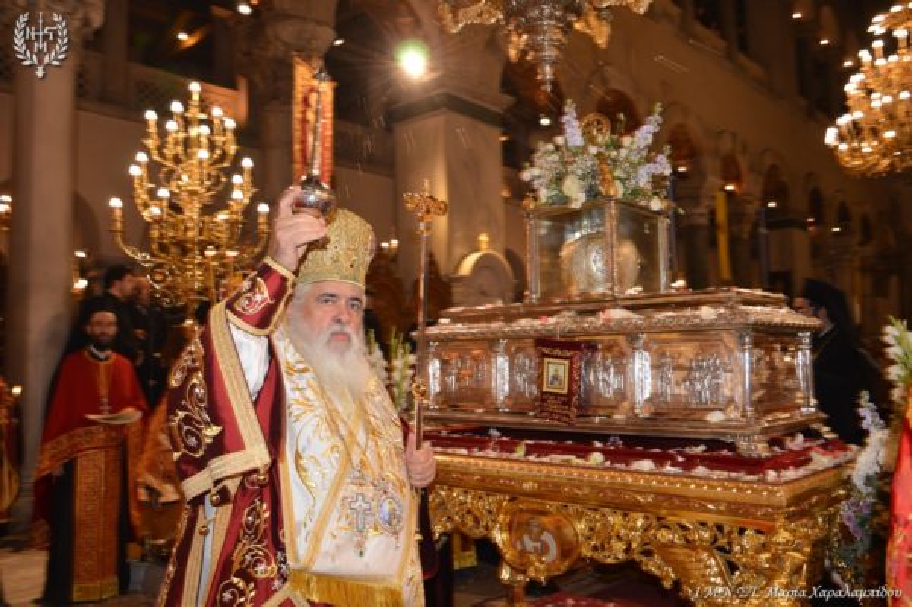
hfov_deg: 62.0
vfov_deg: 43.5
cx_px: 456
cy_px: 304
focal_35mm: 30
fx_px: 759
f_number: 4
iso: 400
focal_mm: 20
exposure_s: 1/60
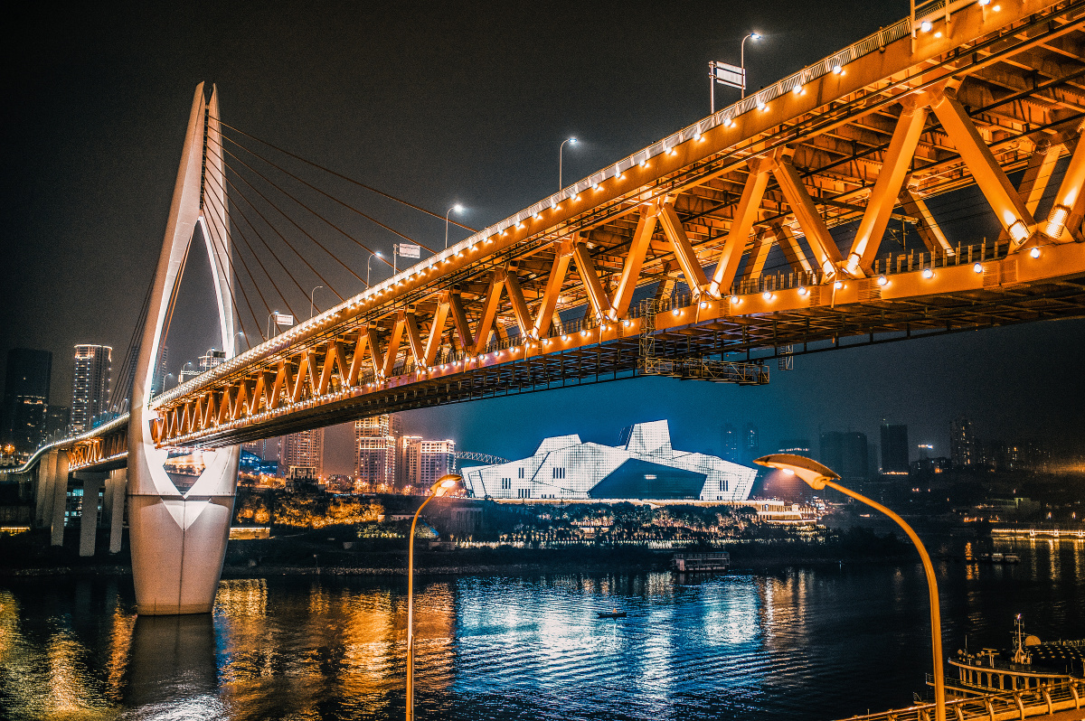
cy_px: 360
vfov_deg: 37.8
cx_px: 542
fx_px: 1054
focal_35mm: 35
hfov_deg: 54.5
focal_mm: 35
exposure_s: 1.6
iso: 100
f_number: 9
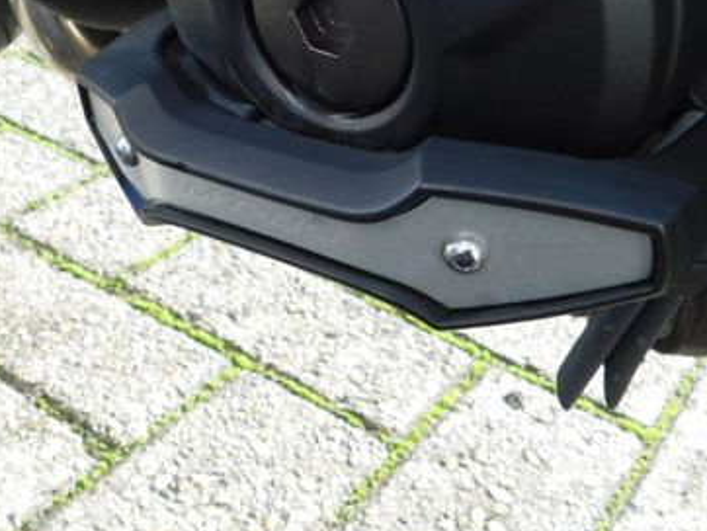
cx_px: 271
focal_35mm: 53
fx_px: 1083
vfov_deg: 27.1
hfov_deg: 36.0
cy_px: 115
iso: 125
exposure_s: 1/160
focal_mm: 5.3
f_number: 3.2
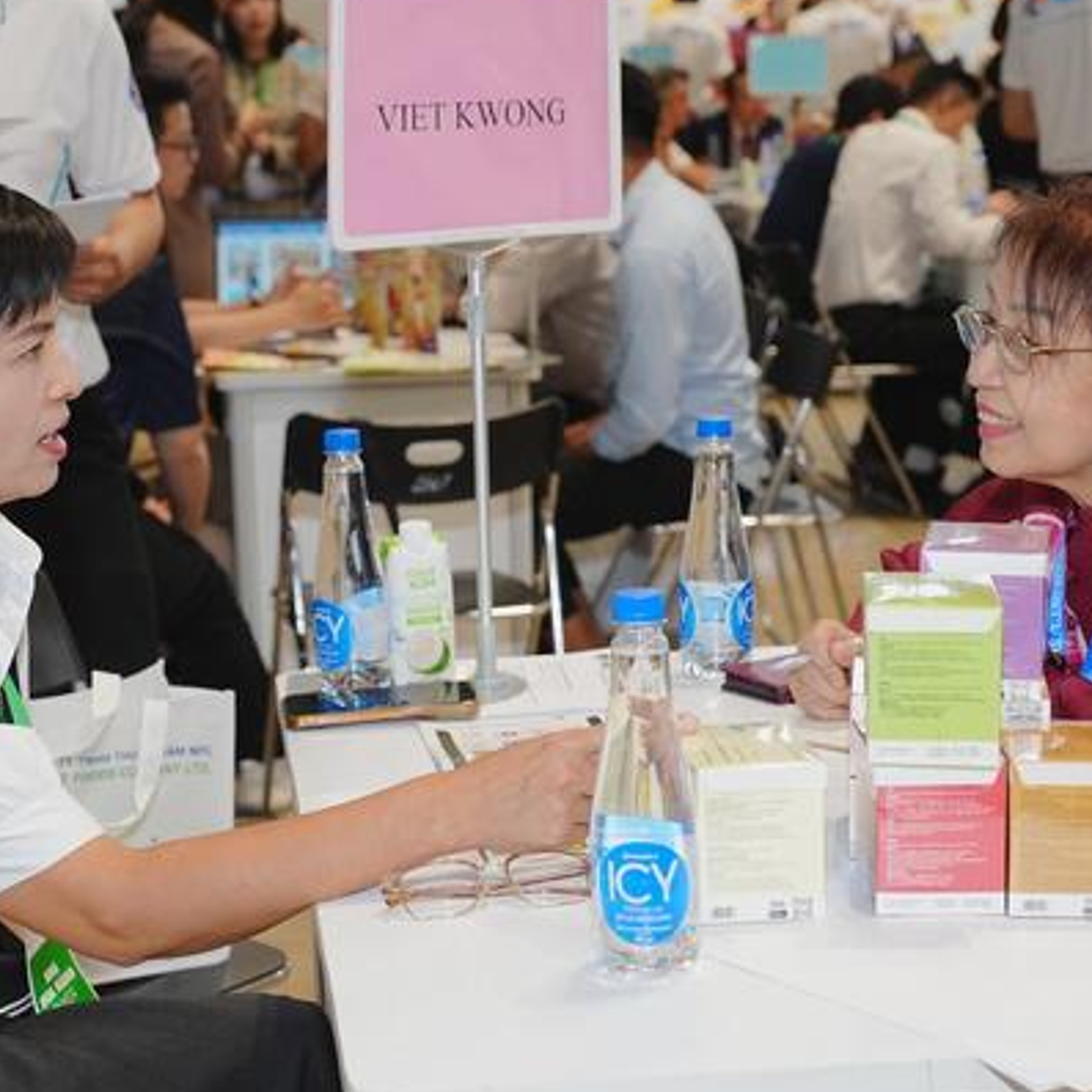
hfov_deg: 22.5
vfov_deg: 22.5
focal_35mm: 77
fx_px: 2748
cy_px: 560
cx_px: 520
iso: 1600
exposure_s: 1/125
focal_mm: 45
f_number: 4.5
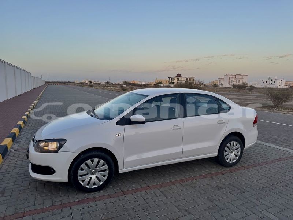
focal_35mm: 24
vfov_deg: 56.8
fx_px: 203
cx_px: 146
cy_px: 110
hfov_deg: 71.6
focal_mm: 6.76
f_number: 1.78
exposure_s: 1/621
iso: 80
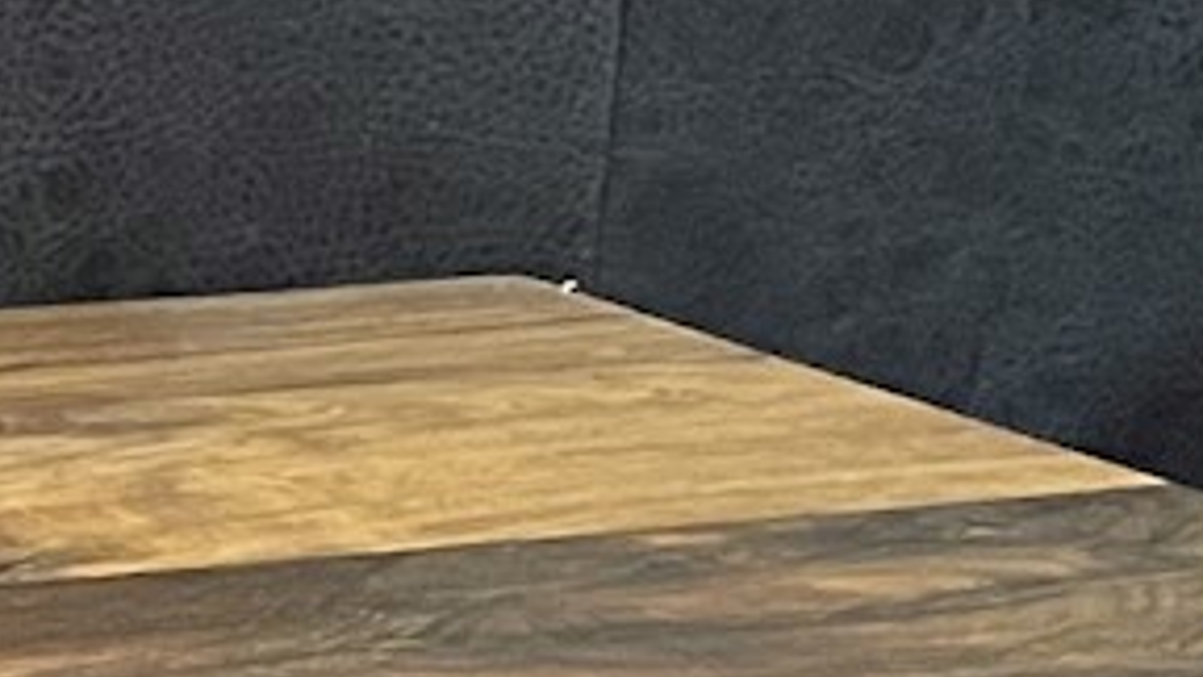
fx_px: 6029
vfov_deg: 6.1
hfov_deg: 11.0
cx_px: -476
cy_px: 1755
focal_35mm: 189
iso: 640
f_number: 1.6
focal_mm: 4.2
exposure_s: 1/33
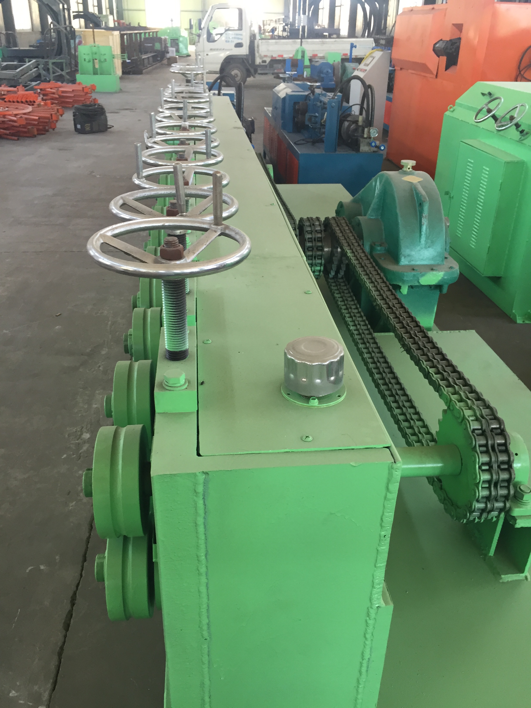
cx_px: 266
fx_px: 593
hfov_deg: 48.2
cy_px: 354
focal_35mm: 29
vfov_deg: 61.7
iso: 80
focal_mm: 4.15
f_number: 2.2
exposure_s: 1/33
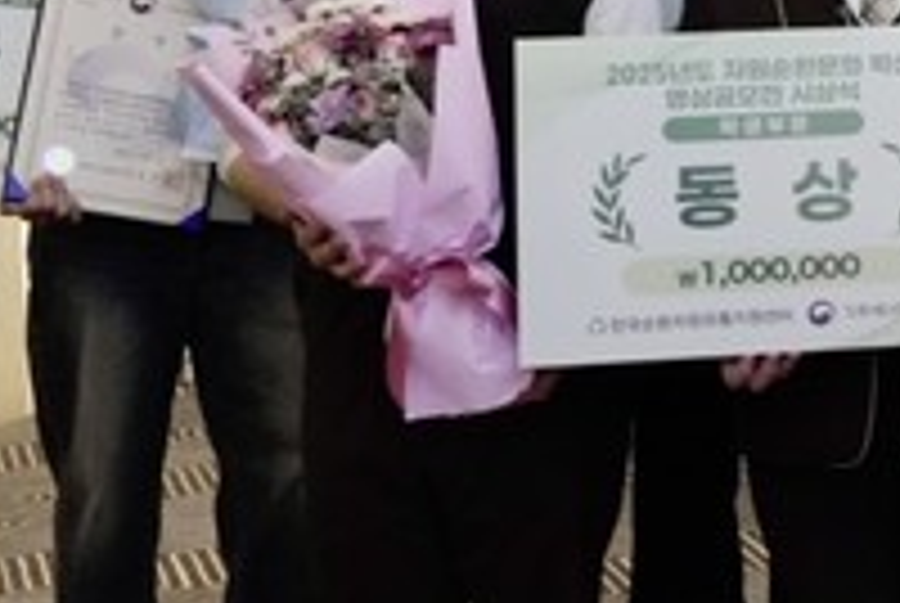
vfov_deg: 11.9
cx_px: 1508
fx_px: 2879
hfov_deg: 15.7
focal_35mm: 115
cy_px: 122
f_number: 5.6
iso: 2500
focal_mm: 24
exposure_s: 1/125
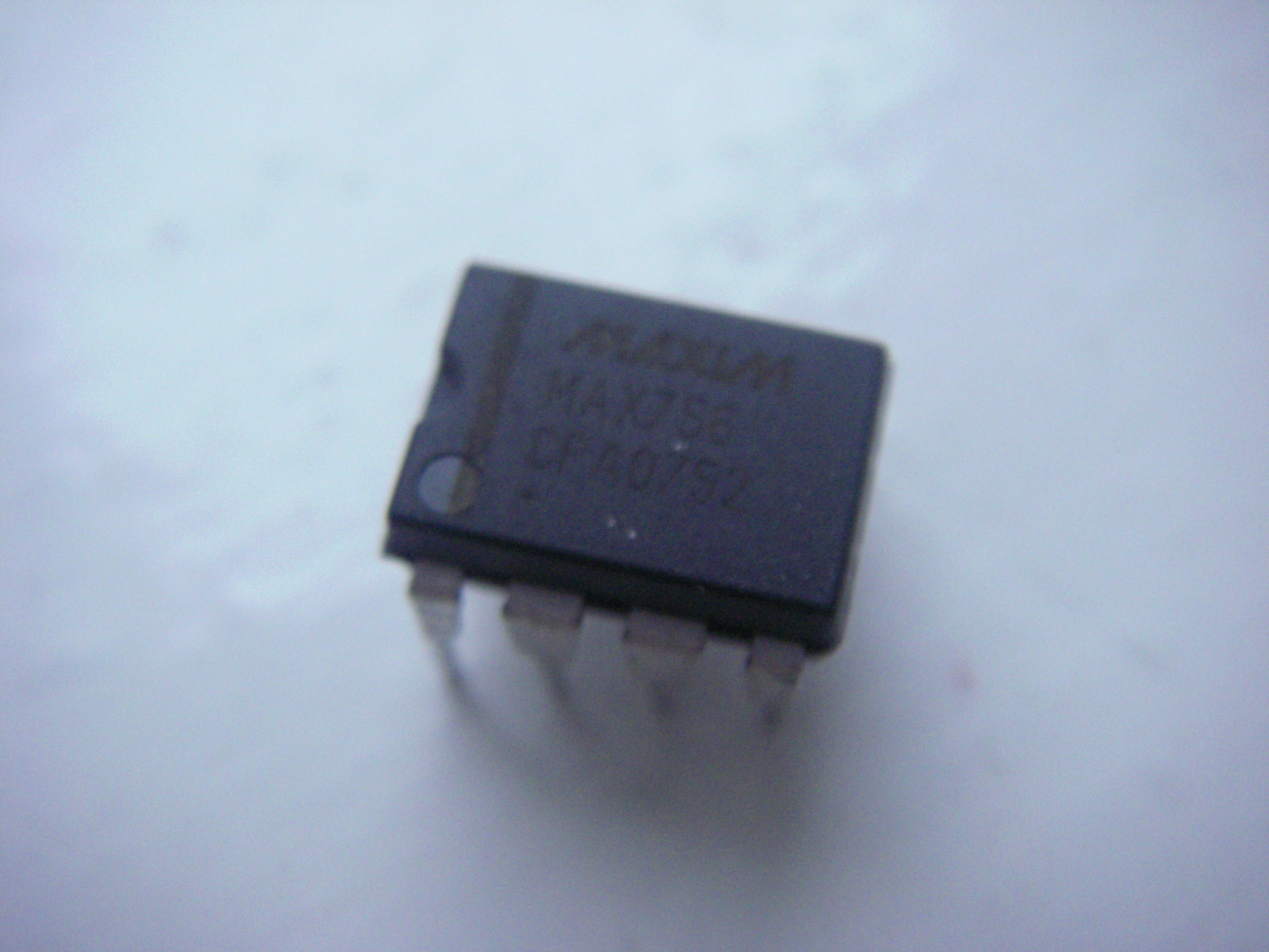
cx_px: 634
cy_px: 476
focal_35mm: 38
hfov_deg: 49.0
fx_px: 1393
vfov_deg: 37.7
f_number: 3.3
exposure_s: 1/30
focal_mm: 6.3
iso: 400
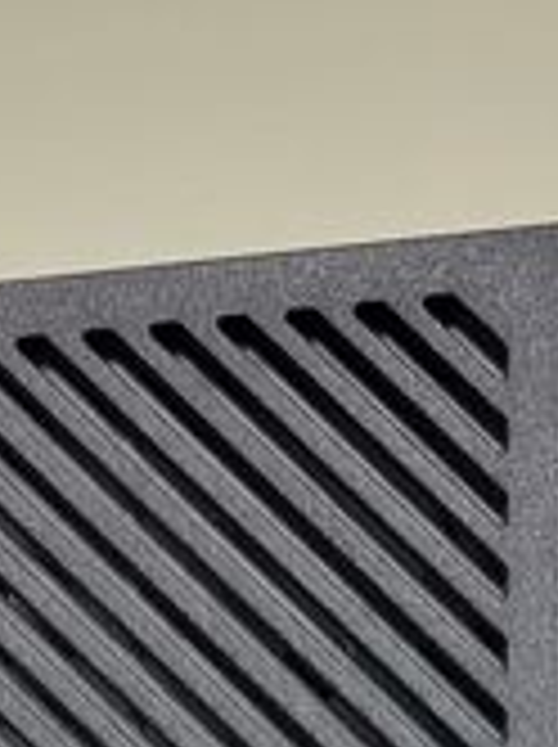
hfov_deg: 9.3
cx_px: -112
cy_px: 2246
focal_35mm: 157
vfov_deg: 9.7
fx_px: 3383
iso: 50
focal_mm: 5.4
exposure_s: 1/120
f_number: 1.8
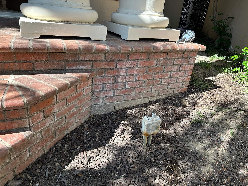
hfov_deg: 71.6
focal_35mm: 24
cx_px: 124
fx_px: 172
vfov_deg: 56.8
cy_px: 93
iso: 80
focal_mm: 6.86
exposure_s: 1/638
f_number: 1.78
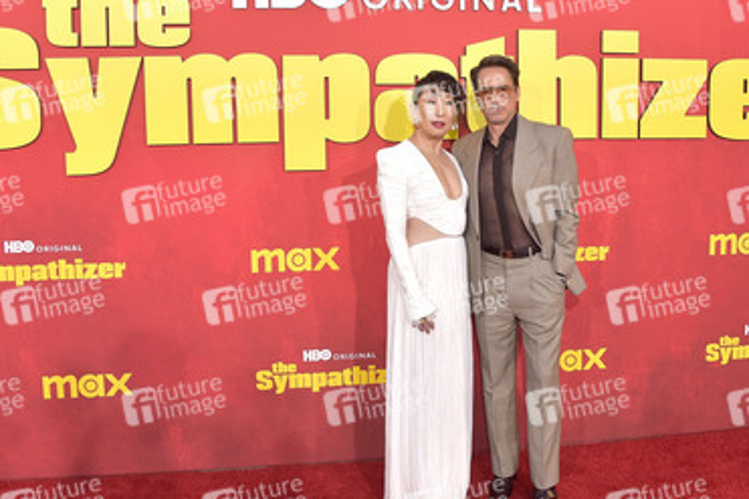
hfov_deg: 55.8
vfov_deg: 38.8
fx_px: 707
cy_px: 251
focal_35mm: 34
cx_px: 402
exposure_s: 1/1250
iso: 1250
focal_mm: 28
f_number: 6.3
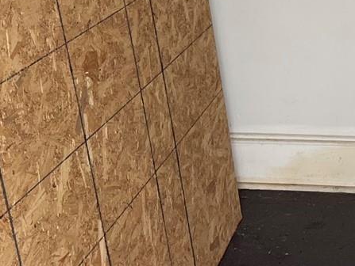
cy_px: -112
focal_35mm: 119
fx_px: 1221
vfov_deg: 12.0
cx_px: 469
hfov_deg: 15.7
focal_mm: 5.7
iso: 64
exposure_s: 1/121
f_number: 1.5
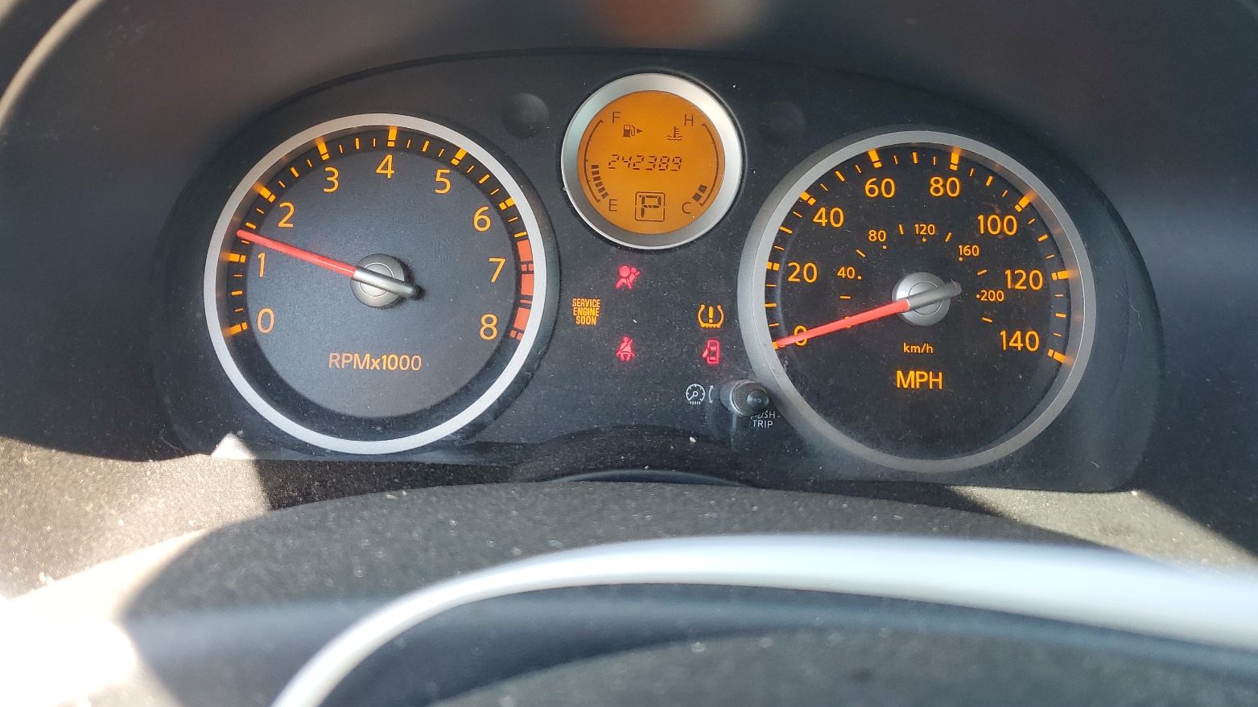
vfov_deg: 39.7
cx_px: 625
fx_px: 967
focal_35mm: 29
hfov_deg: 66.1
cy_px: 235
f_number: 1.5
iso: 50
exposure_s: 1/132
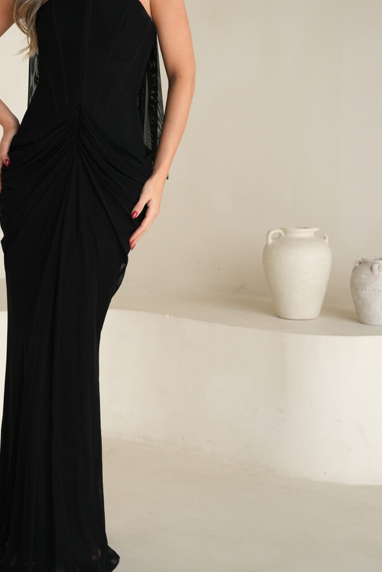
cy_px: 174
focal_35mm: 70
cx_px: 87
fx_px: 1116
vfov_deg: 28.5
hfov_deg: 19.3
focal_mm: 42.7
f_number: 3.2
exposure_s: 1/200
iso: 640
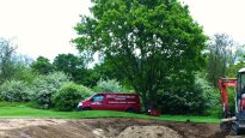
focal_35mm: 65
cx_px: 164
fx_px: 422
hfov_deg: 32.1
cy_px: 130
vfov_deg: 18.1
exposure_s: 1/413
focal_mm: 3.85
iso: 80
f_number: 2.8
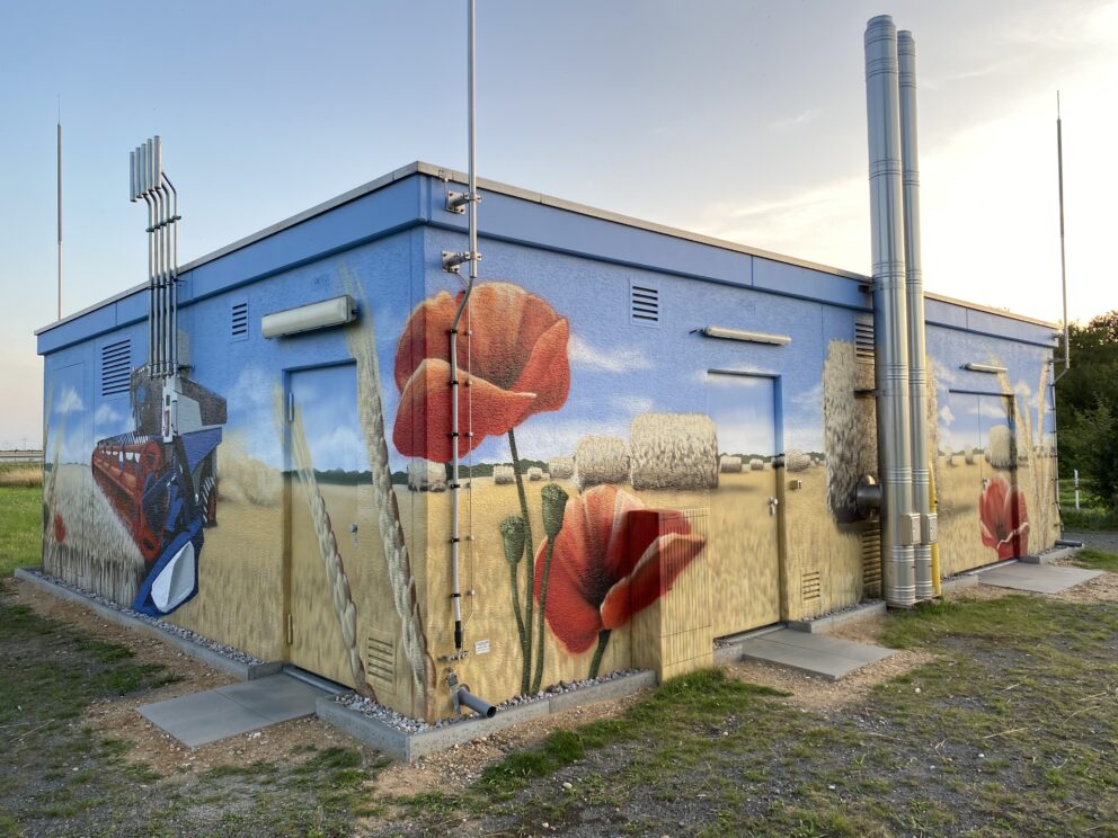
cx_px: 559
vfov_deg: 53.1
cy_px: 419
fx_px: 840
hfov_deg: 67.3
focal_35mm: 26
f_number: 1.8
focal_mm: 4.25
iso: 40
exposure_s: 1/122
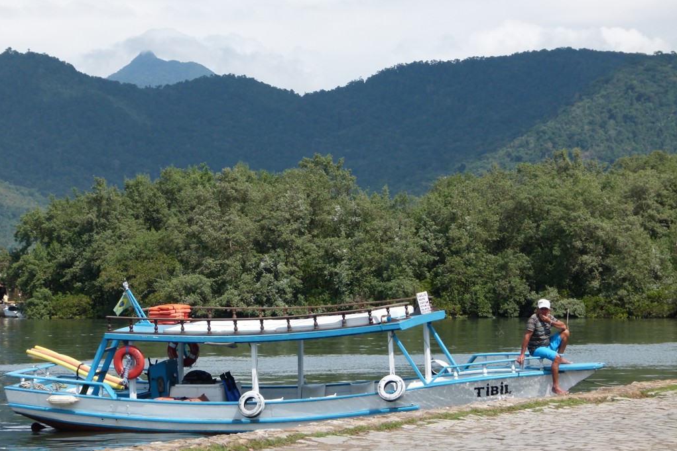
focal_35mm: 122
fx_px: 2294
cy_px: 221
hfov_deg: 16.8
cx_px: 338
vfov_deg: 11.2
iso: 100
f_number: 4
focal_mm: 21.1
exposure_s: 1/800
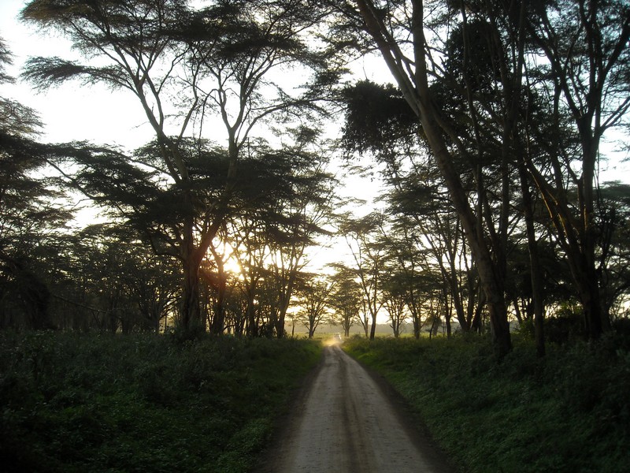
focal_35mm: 35
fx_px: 637
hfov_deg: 52.6
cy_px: 236
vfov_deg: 40.7
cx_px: 315
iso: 124
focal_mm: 5.7
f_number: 2.8
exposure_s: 1/250
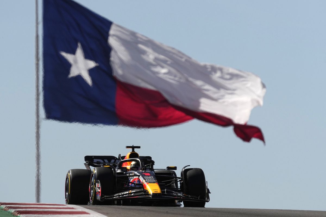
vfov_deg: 1.9
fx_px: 6637
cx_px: 163
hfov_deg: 2.8
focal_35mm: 733
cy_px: 108
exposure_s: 1/2500
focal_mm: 489
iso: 320
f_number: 8
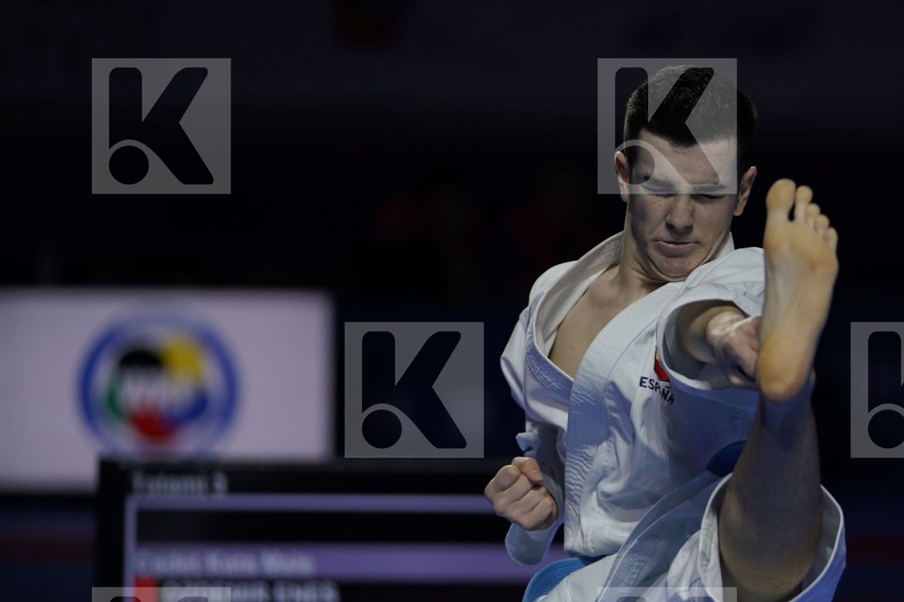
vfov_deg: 4.9
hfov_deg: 7.4
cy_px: 390
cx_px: 667
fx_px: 6979
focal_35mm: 278
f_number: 2.8
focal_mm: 187
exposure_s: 1/500
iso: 200
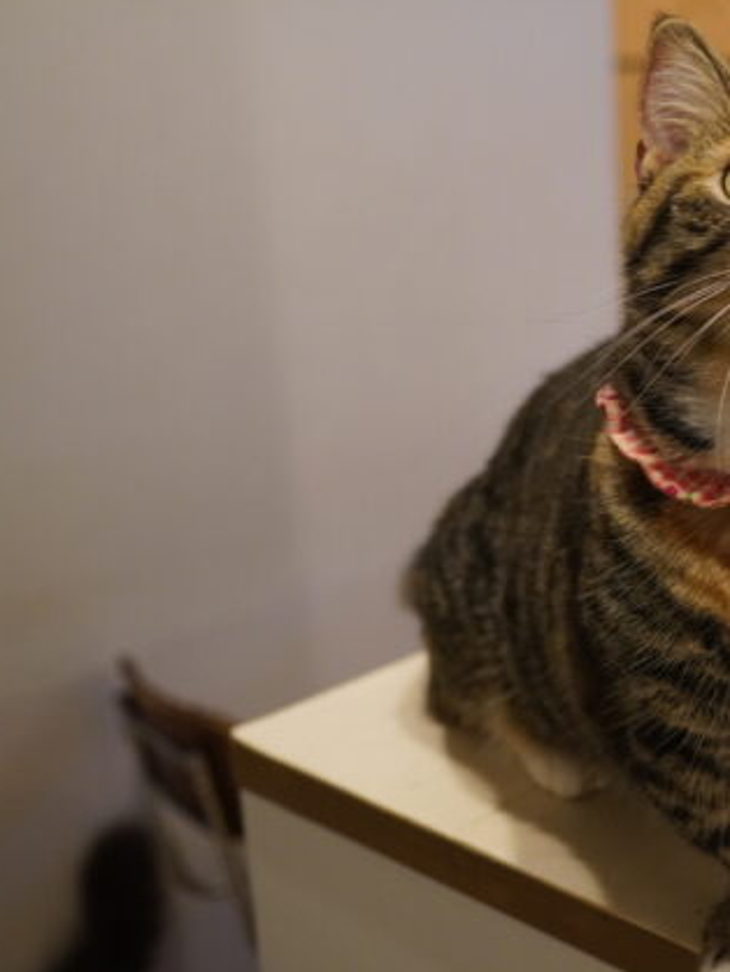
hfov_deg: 26.4
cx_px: 693
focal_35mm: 53
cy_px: 487
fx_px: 1489
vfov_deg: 36.2
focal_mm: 24
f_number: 2.8
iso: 1600
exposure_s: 1/160
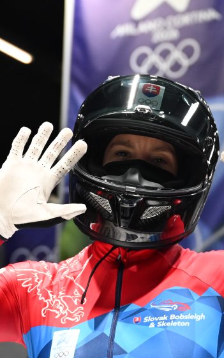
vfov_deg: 29.8
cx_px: 146
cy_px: 155
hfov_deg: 18.8
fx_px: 674
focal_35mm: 69
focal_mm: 38
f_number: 2.8
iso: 800
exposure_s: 1/1600
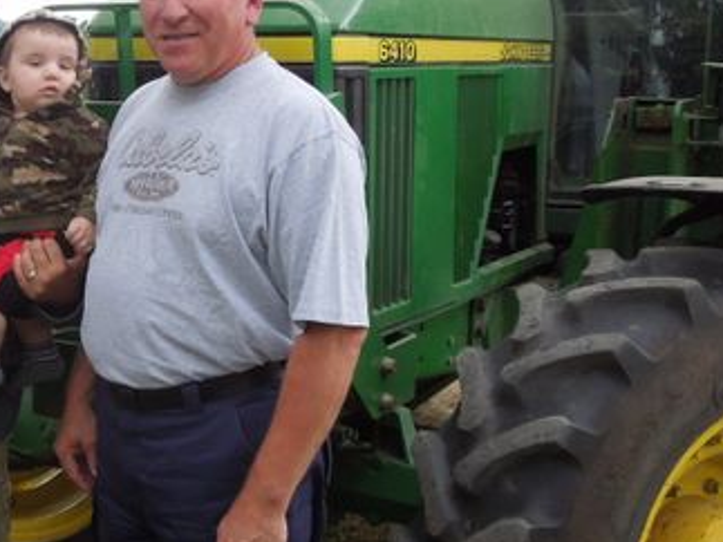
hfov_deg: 30.1
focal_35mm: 62
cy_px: 240
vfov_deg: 23.6
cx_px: 92
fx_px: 1294
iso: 200
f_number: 3.3
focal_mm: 4.5
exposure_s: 1/160
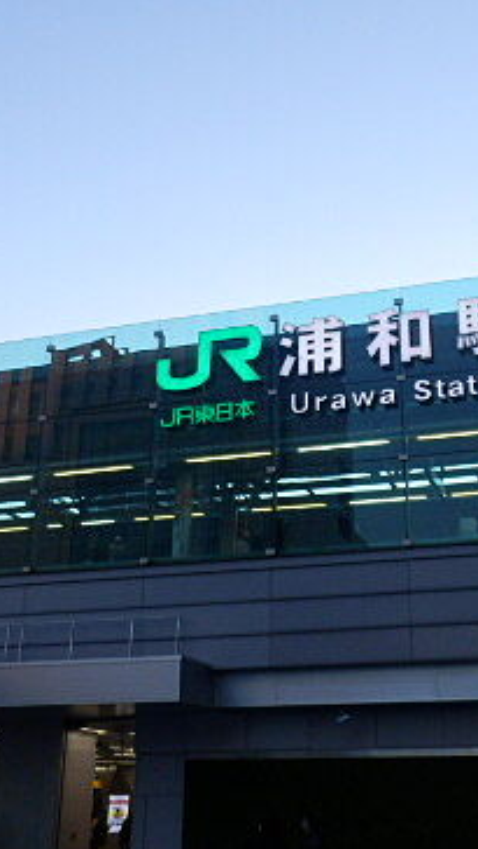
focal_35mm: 46
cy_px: 352
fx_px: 1036
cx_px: 322
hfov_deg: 25.8
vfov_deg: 44.4
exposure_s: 1/320
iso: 250
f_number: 3
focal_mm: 4.2
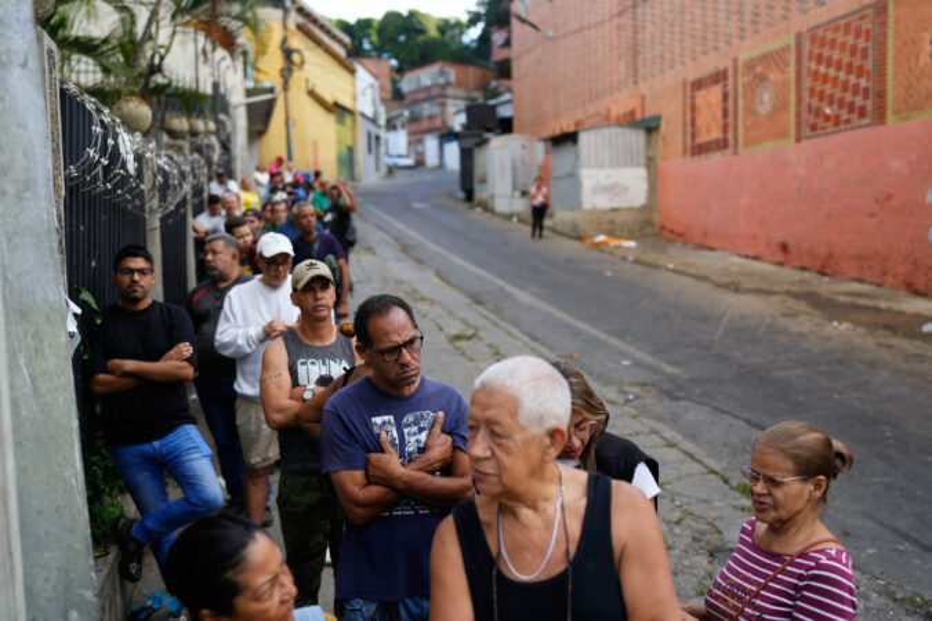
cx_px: 466
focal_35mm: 35
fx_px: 906
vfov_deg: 37.9
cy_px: 310
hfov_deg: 54.4
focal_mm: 35
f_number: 2
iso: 50
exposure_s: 1/500
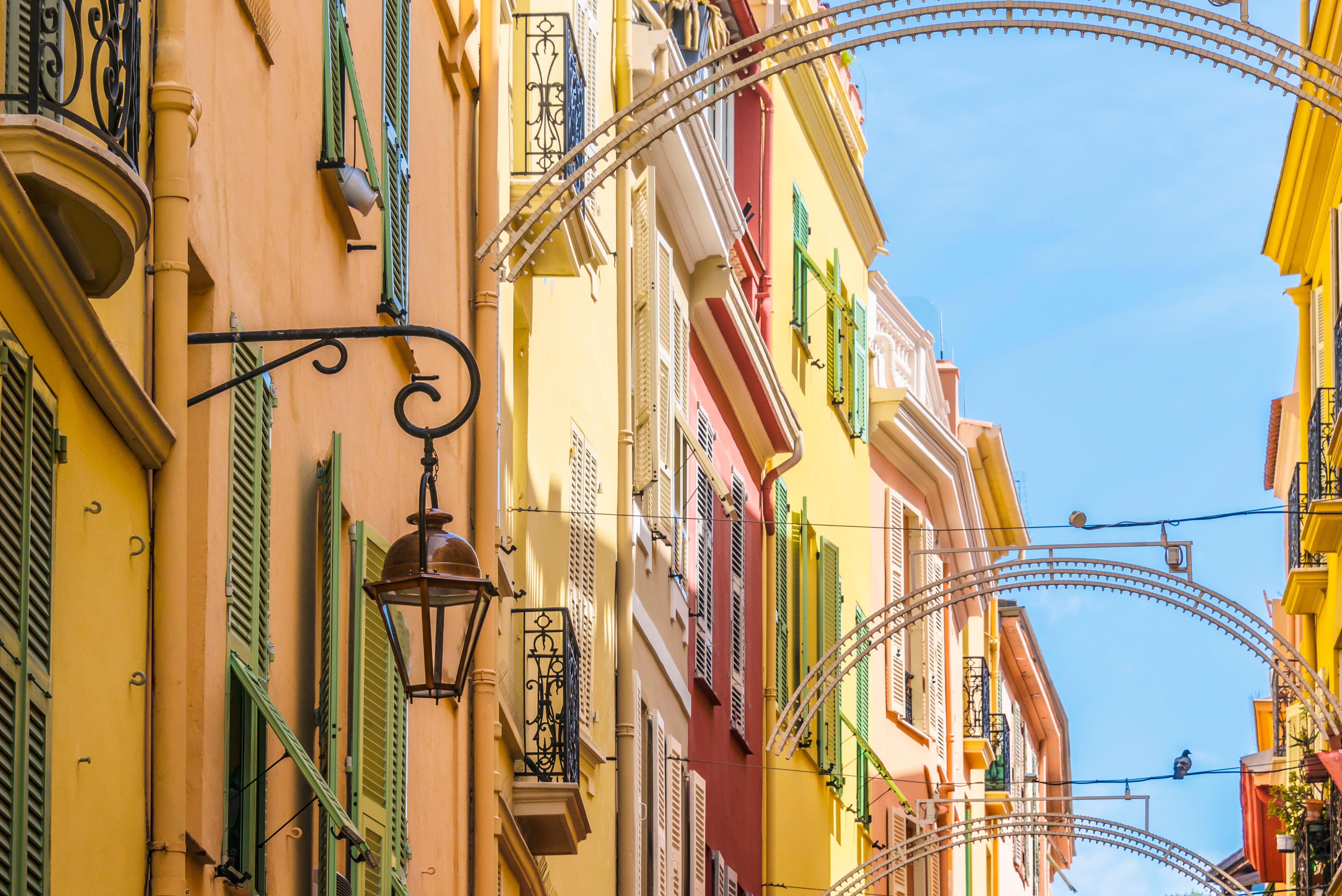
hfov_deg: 13.3
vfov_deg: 8.9
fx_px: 5742
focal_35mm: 154
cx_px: 690
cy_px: 580
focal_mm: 105
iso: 200
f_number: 10
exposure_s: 1/400
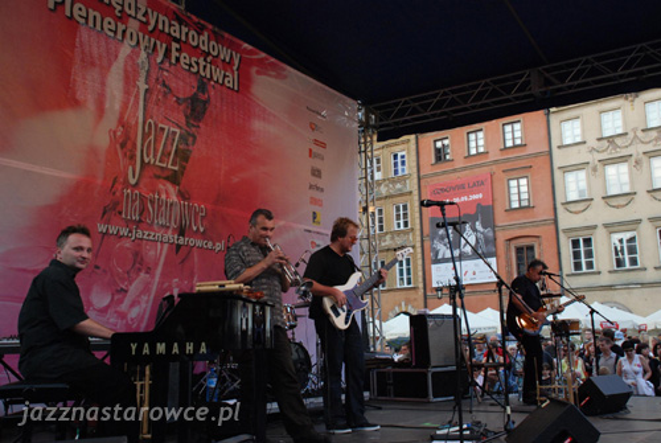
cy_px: 222
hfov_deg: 53.1
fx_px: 662
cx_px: 330
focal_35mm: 36
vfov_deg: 37.0
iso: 1000
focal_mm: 24
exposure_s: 1/80
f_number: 5.6
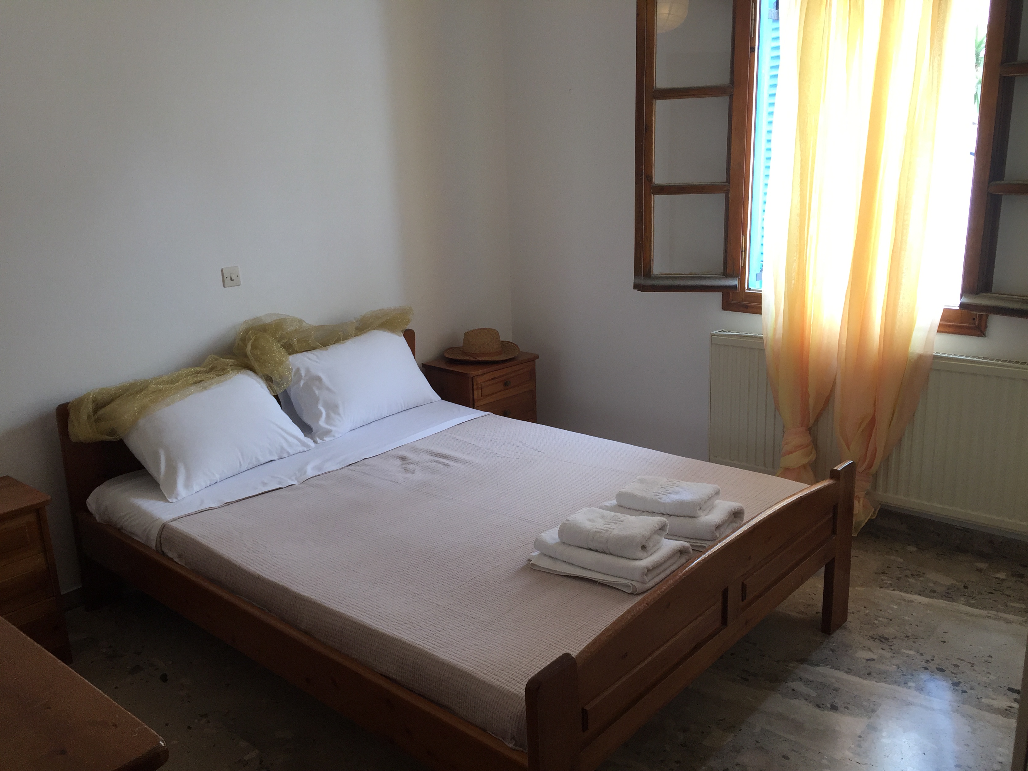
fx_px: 861
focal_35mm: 29
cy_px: 386
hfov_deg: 61.7
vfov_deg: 48.2
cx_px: 514
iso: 50
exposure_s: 1/100
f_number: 2.2
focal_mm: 4.15
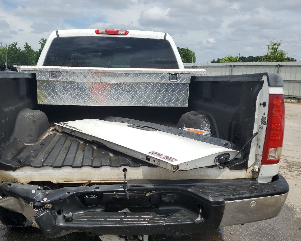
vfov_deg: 45.7
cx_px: 119
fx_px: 285
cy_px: 135
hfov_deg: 55.2
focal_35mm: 32
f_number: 1.5
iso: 50
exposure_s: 1/5000
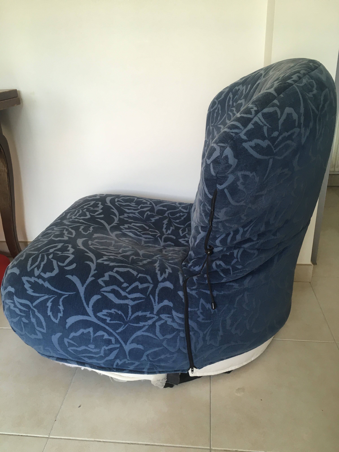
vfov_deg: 61.7
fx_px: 379
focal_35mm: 29
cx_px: 170
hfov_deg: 48.2
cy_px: 226
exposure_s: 1/40
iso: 25
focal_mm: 4.15
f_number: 2.2
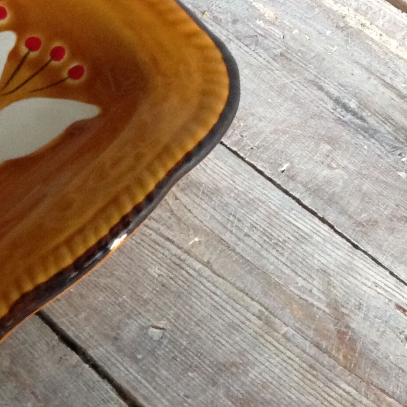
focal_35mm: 86
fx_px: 1144
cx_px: -115
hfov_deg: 18.8
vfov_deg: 20.0
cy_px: 90
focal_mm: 4.28
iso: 320
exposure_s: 1/15
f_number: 2.4
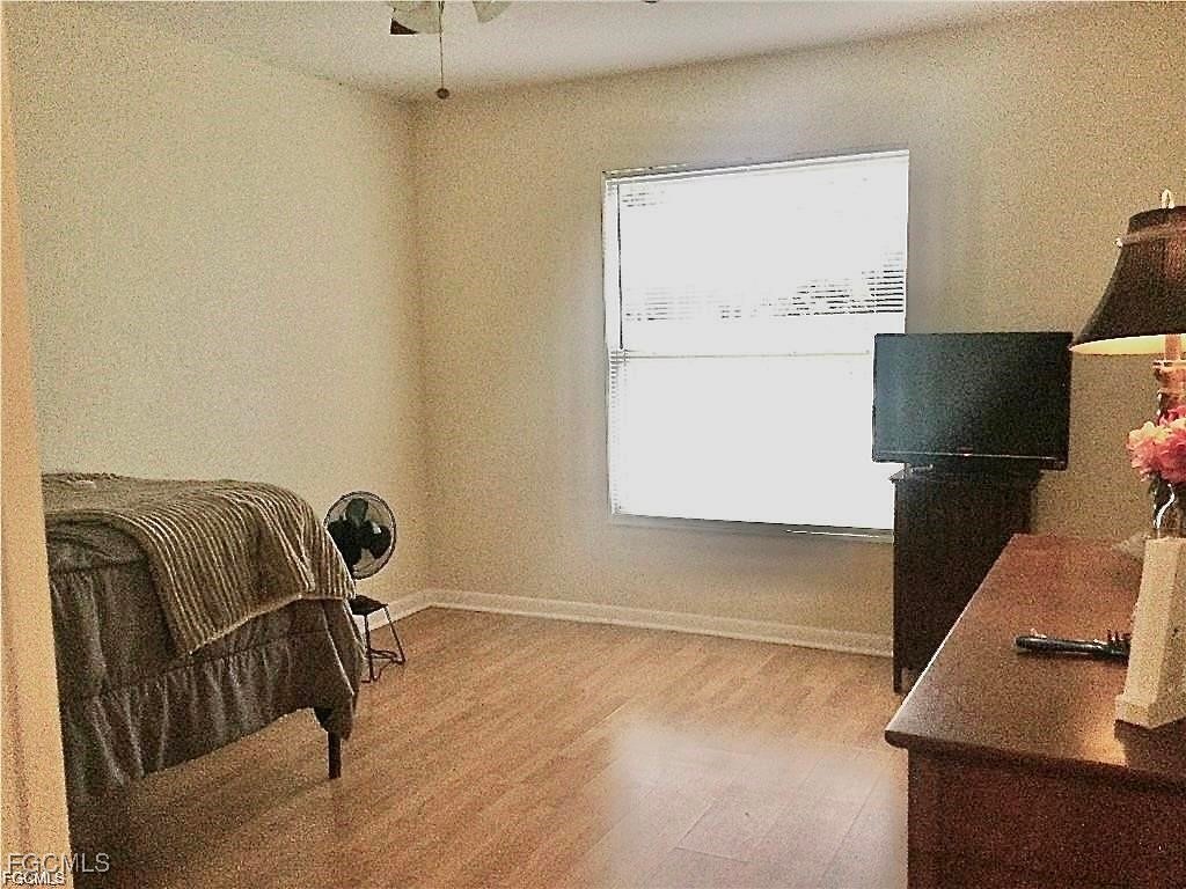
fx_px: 1062
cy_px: 444
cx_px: 593
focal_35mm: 31
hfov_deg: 58.4
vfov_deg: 45.4
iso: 40
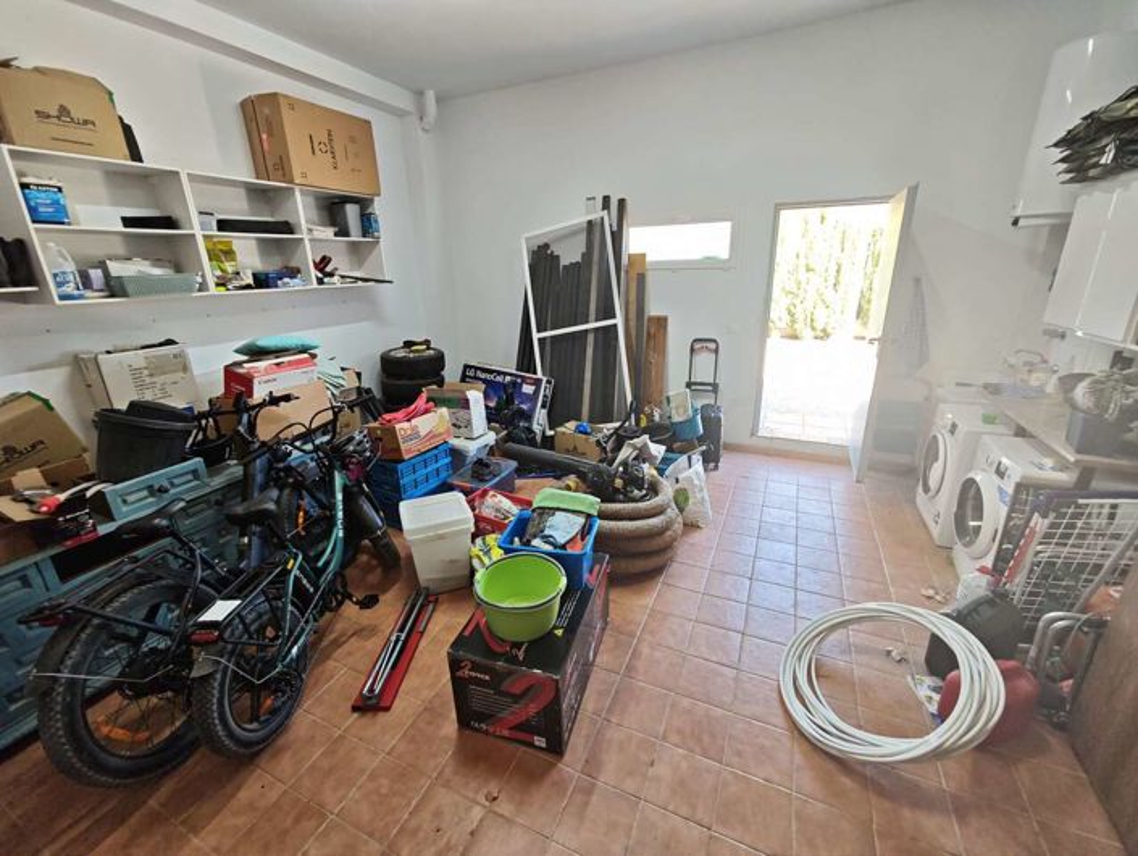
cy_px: 428
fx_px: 461
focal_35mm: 14
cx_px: 569
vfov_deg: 85.8
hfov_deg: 102.0
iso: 160
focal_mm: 2.16
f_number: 2.2
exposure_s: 1/50
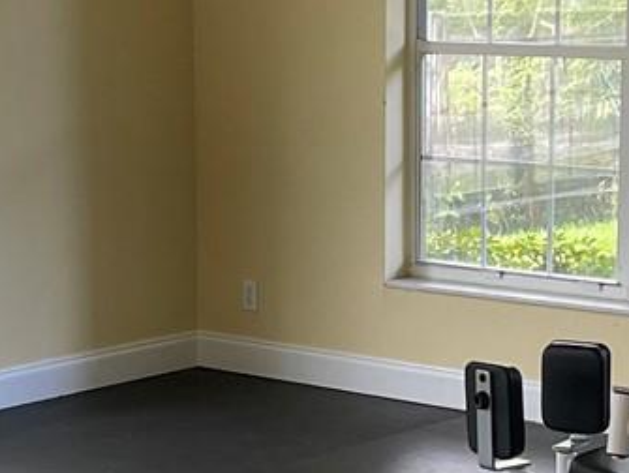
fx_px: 2256
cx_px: 252
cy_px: 342
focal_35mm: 124
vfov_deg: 11.9
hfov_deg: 15.9
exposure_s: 1/114
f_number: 1.6
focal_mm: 5.1
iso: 125
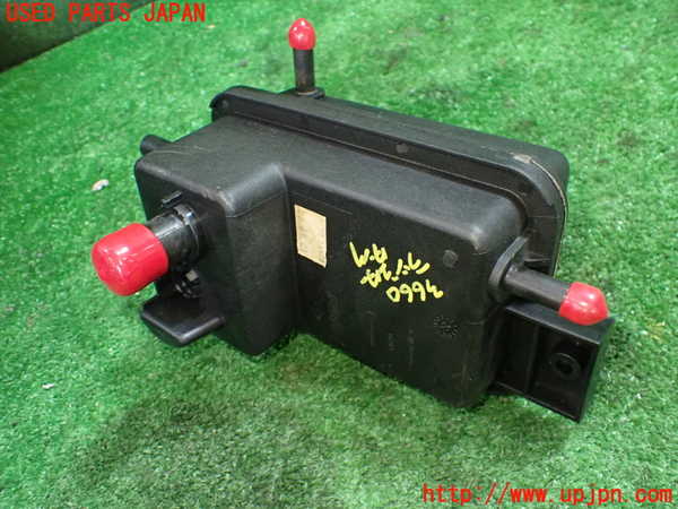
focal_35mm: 30
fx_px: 588
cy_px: 254
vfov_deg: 46.8
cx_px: 339
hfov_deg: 60.0
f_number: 2.3
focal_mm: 5.4
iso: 800
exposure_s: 1/60
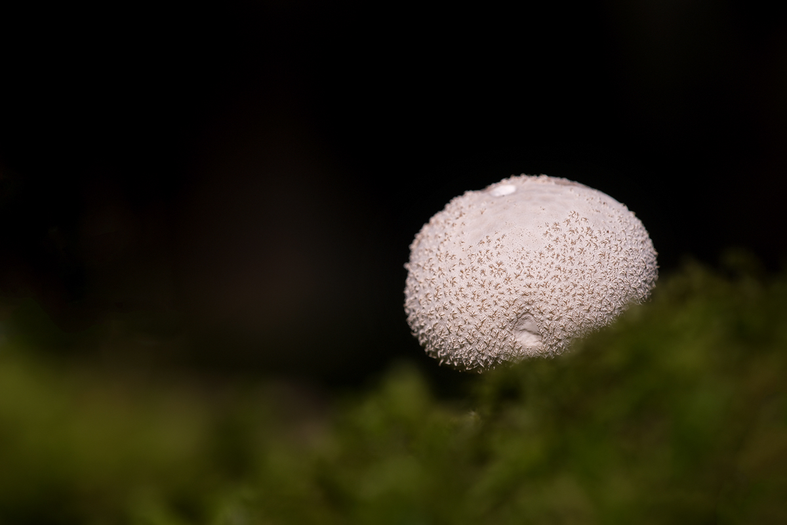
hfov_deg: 11.4
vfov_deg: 7.6
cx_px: 394
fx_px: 3935
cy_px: 262
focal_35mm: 180
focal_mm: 180
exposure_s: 1/400
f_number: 6.3
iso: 100
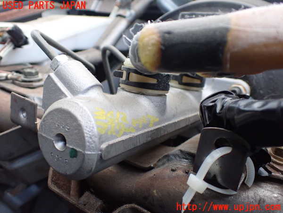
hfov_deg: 60.0
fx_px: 245
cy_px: 106
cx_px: 142
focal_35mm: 30
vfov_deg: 46.8
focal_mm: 5.4
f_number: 2.3
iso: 800
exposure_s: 1/50
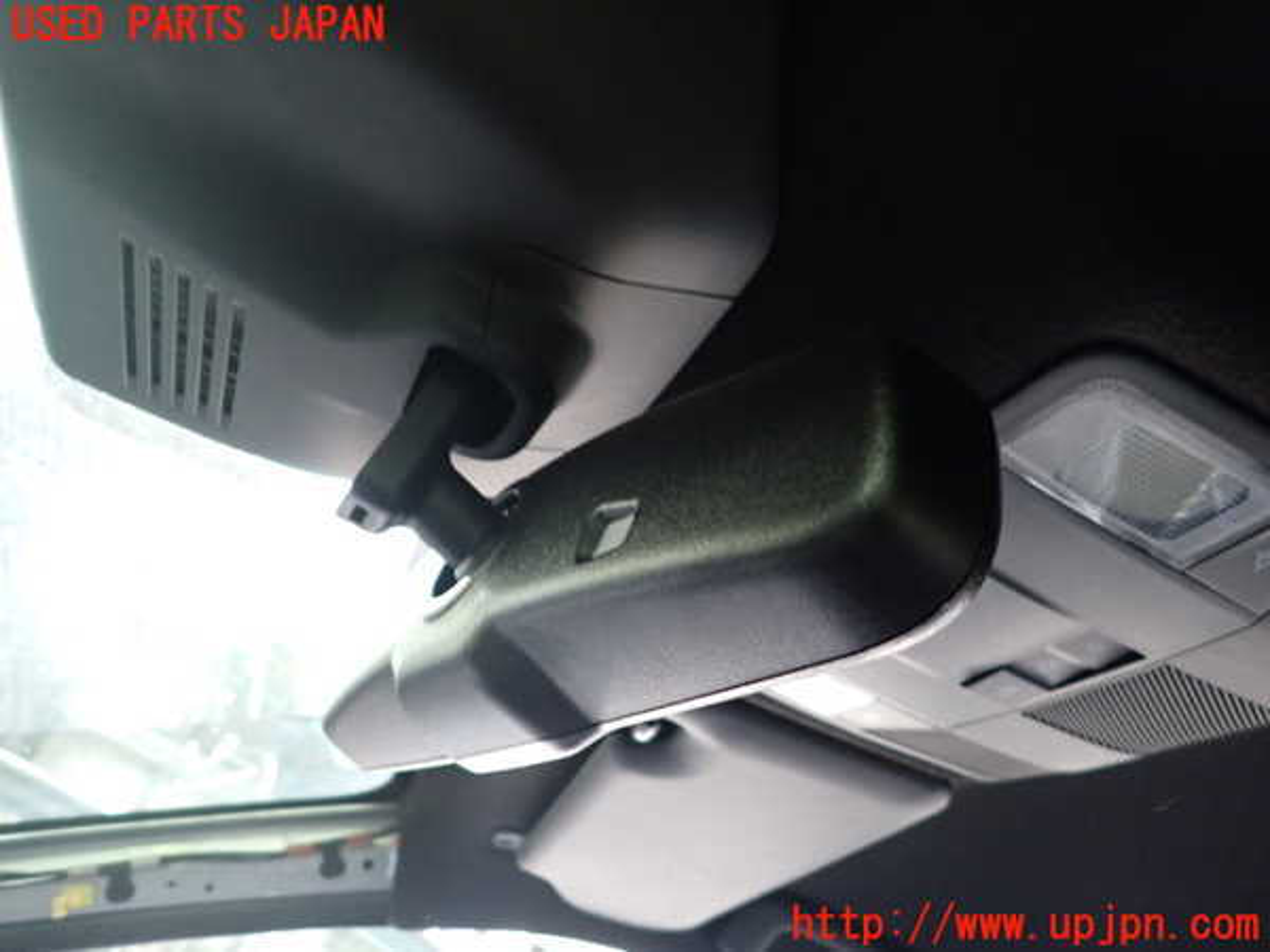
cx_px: 635
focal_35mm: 25
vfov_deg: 54.9
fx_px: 917
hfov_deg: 69.4
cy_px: 476
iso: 640
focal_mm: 4.5
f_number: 2
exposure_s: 1/30
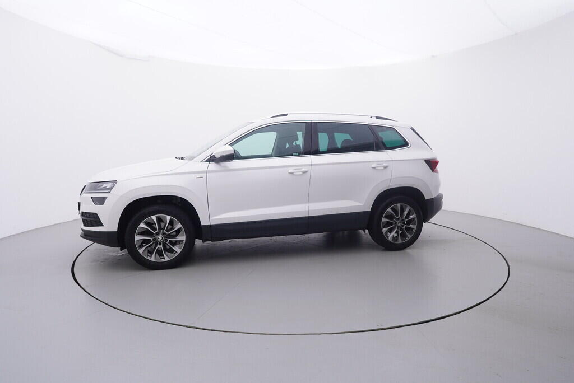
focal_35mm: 22
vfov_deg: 56.2
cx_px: 287
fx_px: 359
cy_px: 192
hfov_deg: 77.3
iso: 200
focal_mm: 15
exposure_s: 1/80
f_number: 5
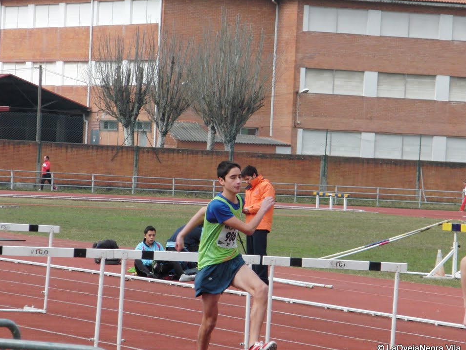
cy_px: 175
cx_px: 222
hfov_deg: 8.6
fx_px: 3097
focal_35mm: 230
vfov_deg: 6.5
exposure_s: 1/320
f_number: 4.4
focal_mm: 37.9
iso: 200
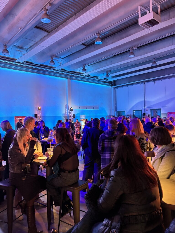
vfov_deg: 67.3
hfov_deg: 53.1
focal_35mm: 26
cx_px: 88
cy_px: 116
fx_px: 175
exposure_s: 1/41
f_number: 1.6
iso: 500
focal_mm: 5.96
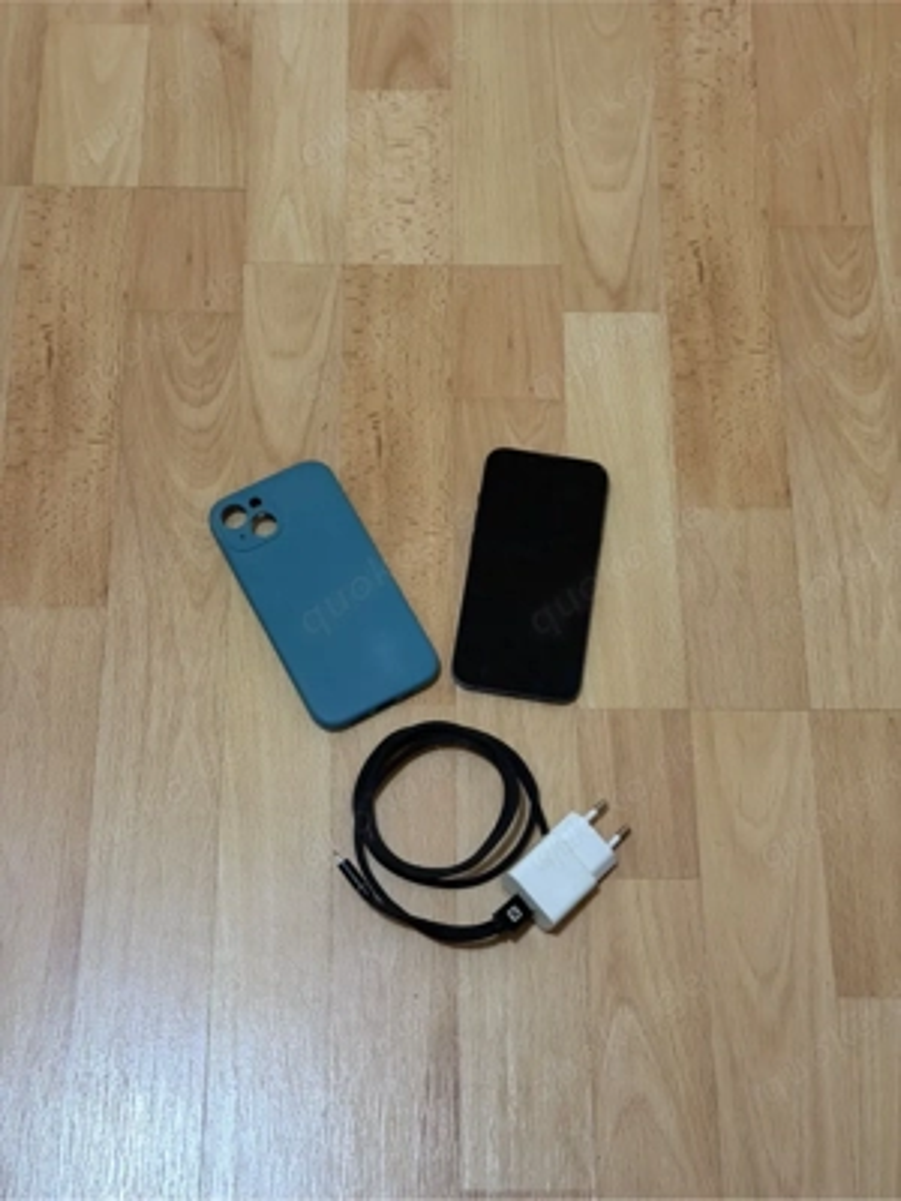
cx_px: 450
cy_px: 600
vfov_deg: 39.7
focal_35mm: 48
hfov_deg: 30.3
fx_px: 1666
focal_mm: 6.76
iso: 400
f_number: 1.78
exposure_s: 1/33
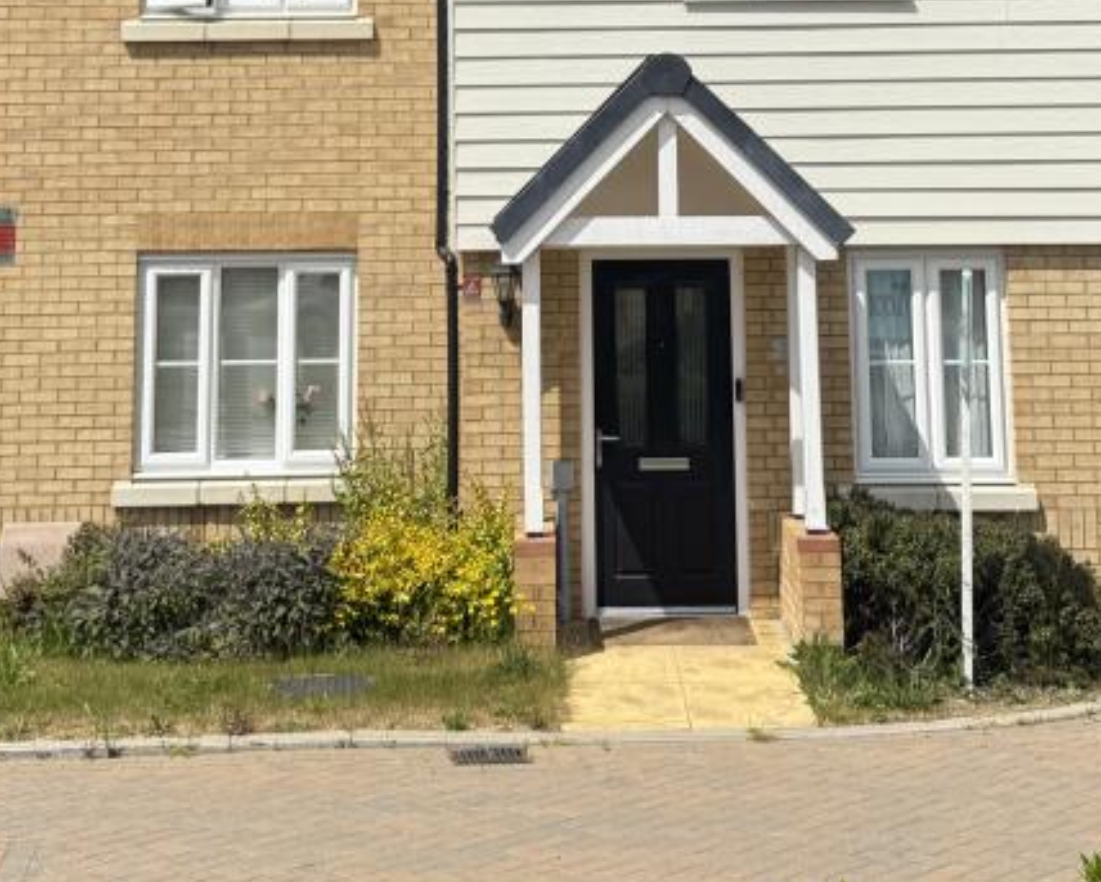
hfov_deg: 33.5
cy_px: 49
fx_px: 1826
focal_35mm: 56
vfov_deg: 26.1
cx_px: 581
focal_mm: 6.76
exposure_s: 1/4673
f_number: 1.78
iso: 80
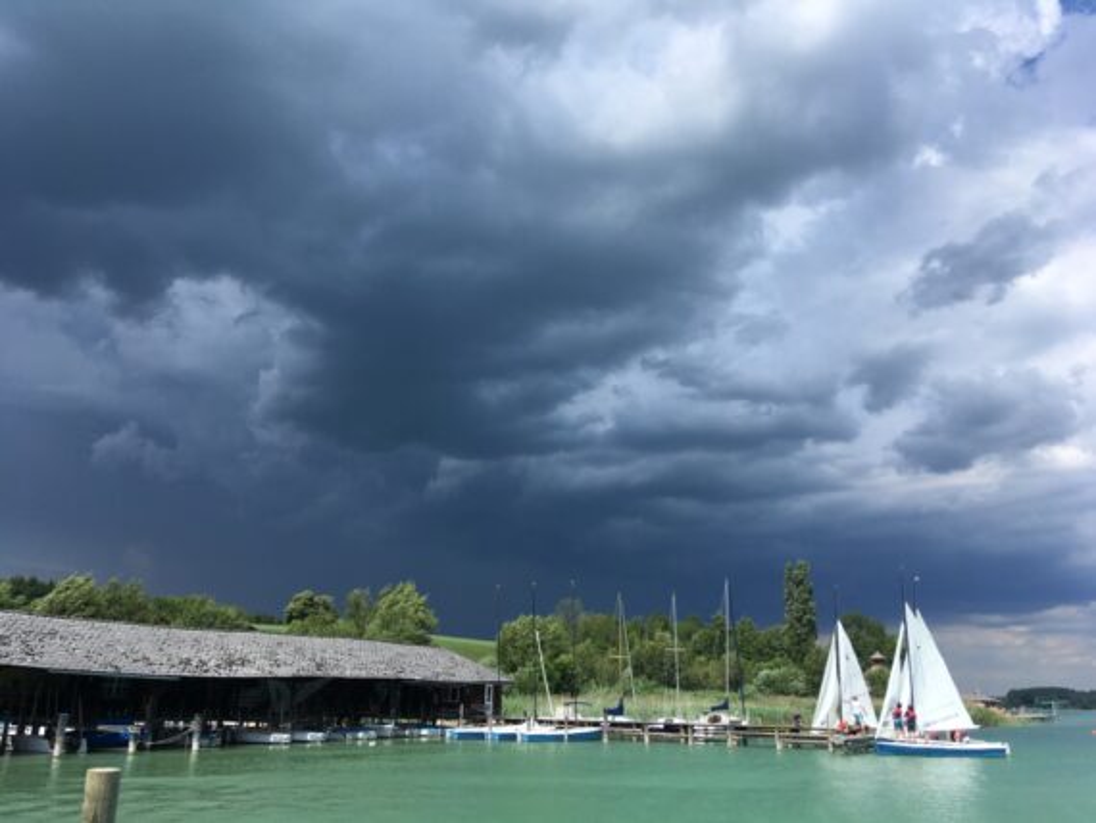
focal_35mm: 29
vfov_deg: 48.3
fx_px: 919
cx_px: 548
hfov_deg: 61.6
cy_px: 412
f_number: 2.2
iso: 25
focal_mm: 4.15
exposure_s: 1/1709
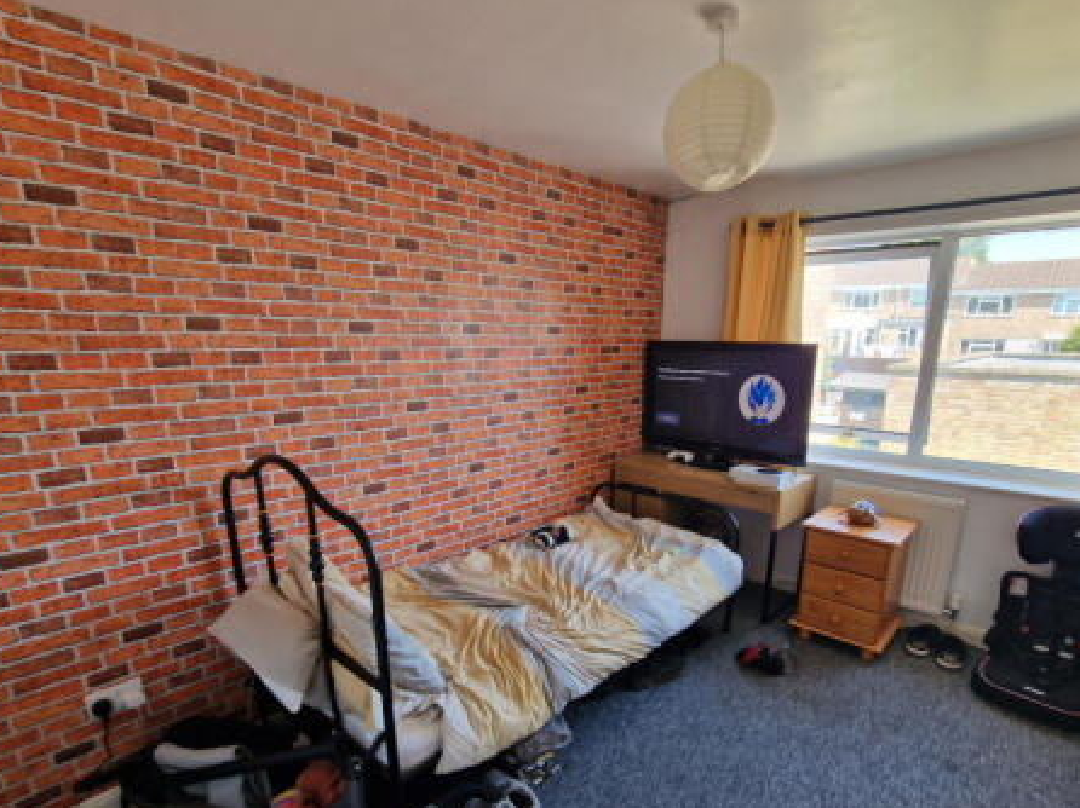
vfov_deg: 73.5
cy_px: 500
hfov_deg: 90.8
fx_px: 530
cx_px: 592
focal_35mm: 17
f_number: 2.2
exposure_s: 1/50
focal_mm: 2.2
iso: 64
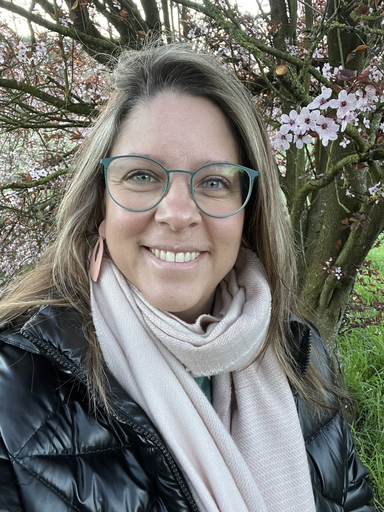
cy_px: 256
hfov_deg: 46.8
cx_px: 192
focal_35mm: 30
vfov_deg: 60.0
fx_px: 444
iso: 100
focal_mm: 2.71
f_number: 2.2
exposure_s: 1/75
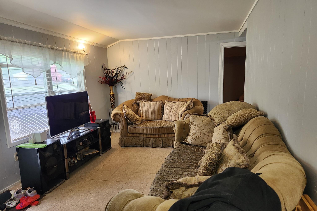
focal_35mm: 24
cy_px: 112
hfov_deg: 73.7
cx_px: 158
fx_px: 211
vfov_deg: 53.1
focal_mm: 5.4
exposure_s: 1/120
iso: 400
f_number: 1.8
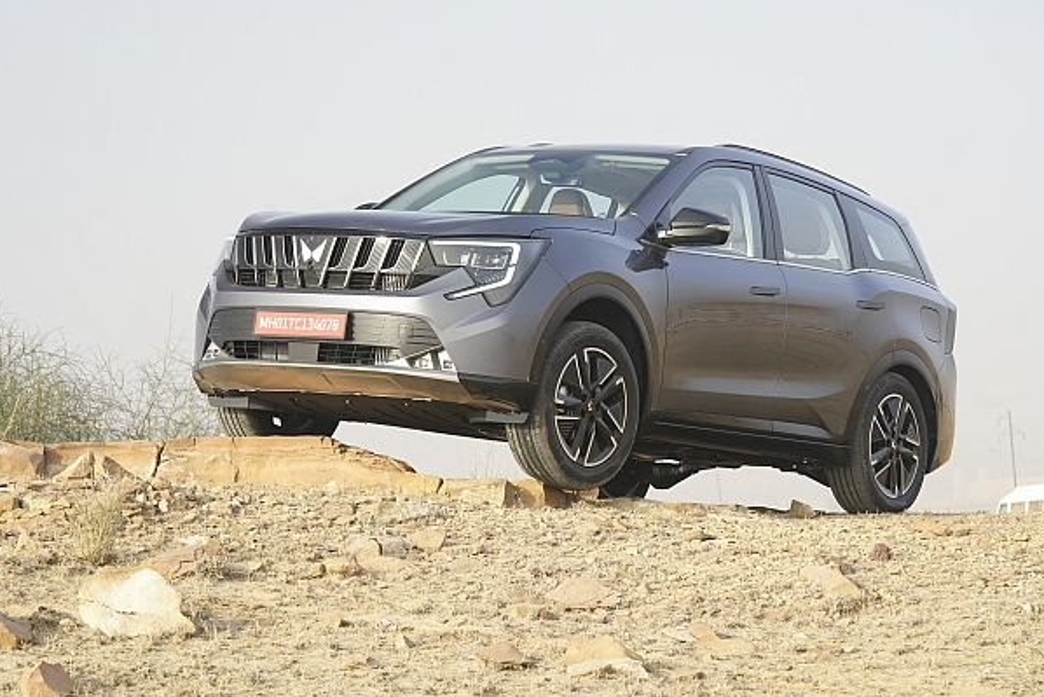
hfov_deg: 16.5
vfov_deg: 11.1
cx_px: 544
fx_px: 3597
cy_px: 327
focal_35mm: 124
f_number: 8
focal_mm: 115
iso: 800
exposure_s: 1/400
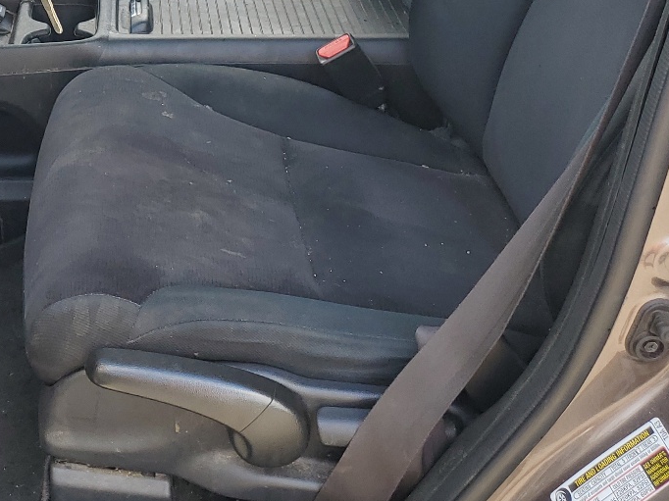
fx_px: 1178
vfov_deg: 22.8
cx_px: 54
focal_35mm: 61
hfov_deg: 30.2
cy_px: -33
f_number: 1.5
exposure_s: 1/385
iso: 50
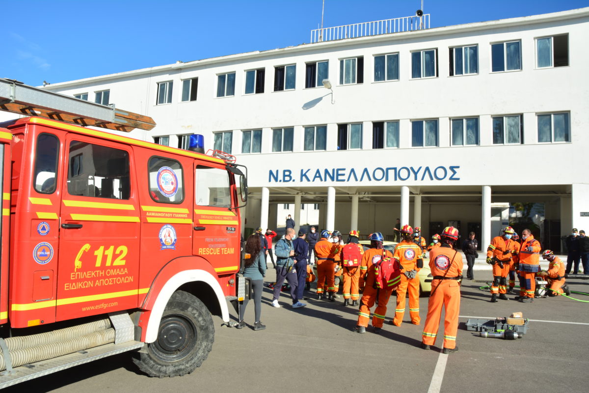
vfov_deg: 47.9
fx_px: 442
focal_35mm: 27
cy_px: 196
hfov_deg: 67.4
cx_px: 294
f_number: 11
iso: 160
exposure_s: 1/180
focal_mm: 18
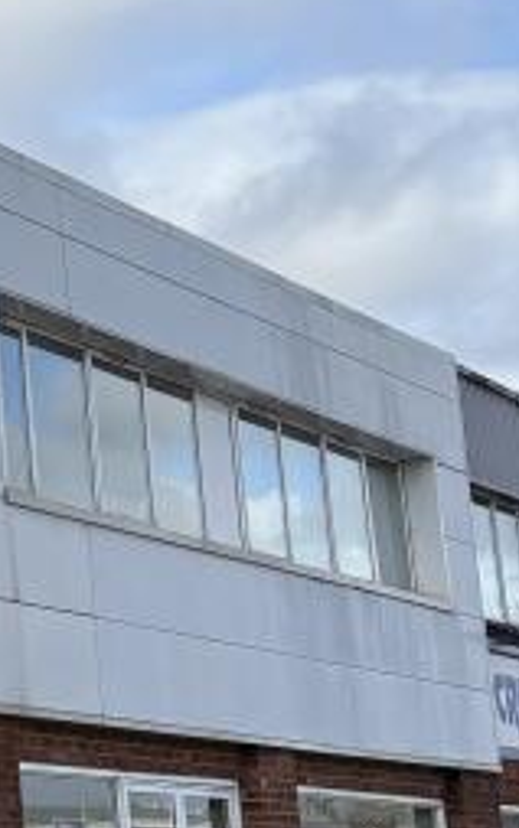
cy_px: 372
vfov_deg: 18.8
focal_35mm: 111
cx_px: -920
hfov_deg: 9.7
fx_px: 2509
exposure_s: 1/3623
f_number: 1.6
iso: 50
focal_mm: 5.96
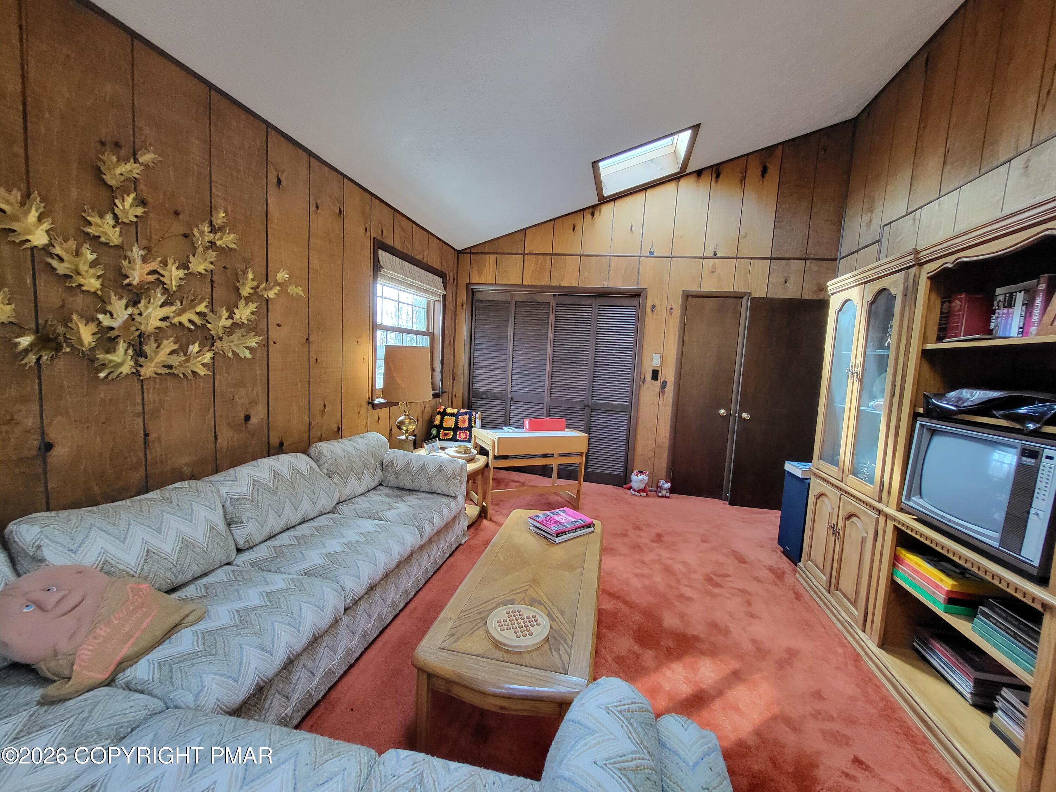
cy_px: 396
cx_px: 528
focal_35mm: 13
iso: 400
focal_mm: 1.74
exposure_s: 1/60
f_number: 2.2
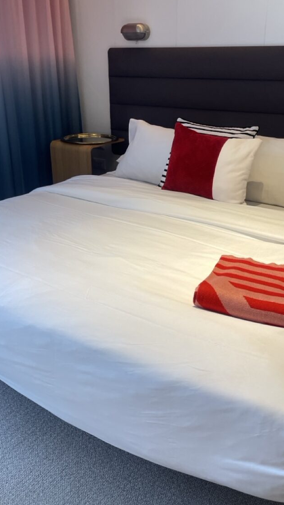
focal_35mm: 31
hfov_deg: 37.6
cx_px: 171
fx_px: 415
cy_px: 234
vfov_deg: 62.5
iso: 125
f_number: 1.6
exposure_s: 1/120
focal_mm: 5.1
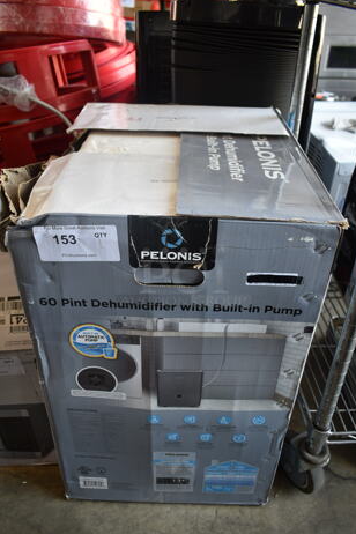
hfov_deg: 46.4
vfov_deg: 65.5
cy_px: 276
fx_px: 415
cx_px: 184
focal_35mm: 28
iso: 180
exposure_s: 1/30
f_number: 3.5
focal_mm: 18
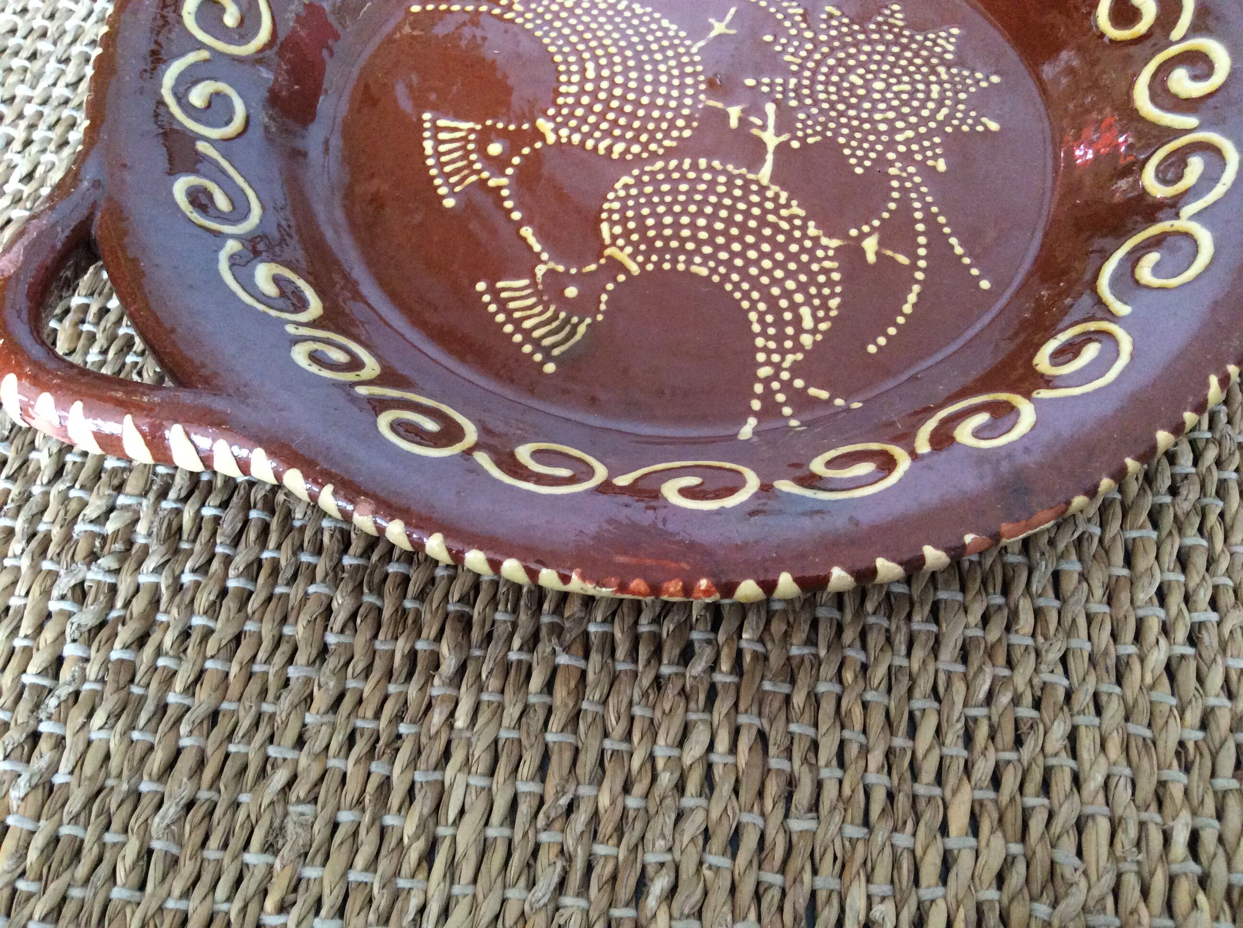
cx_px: 622
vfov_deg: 44.1
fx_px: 1147
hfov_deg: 56.9
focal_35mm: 32
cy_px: 464
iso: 250
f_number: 2.4
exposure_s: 1/15
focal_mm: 3.3
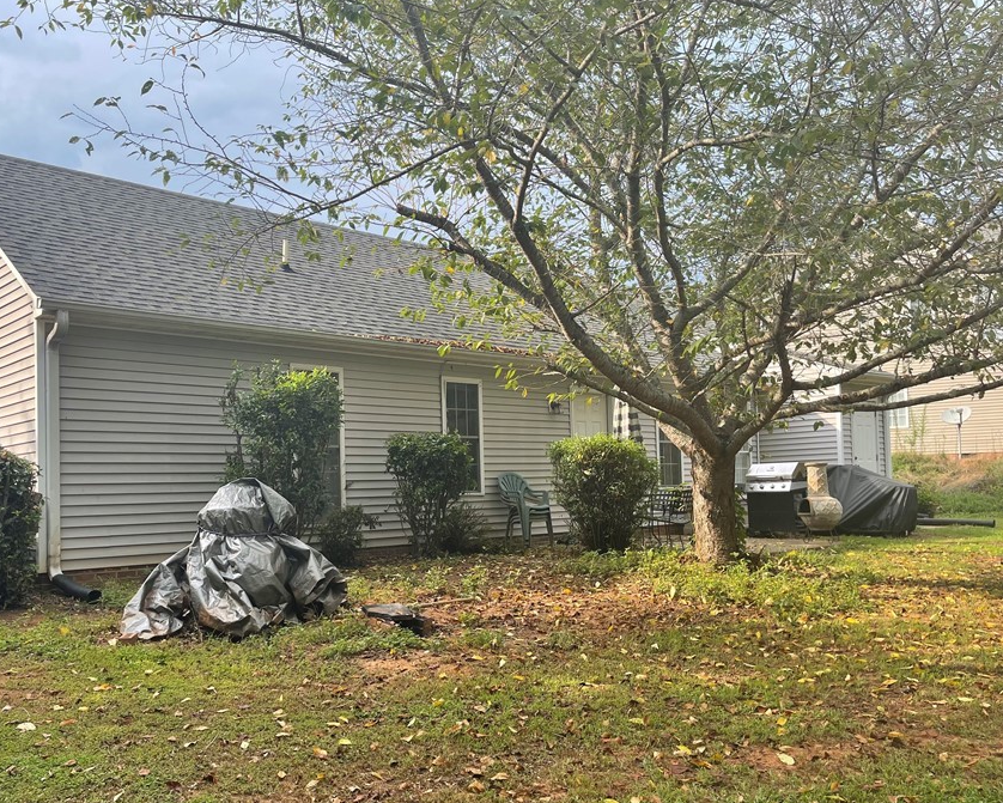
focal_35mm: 31
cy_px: 449
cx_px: 428
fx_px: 921
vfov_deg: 47.0
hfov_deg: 56.9
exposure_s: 1/867
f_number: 1.6
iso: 32
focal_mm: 5.1
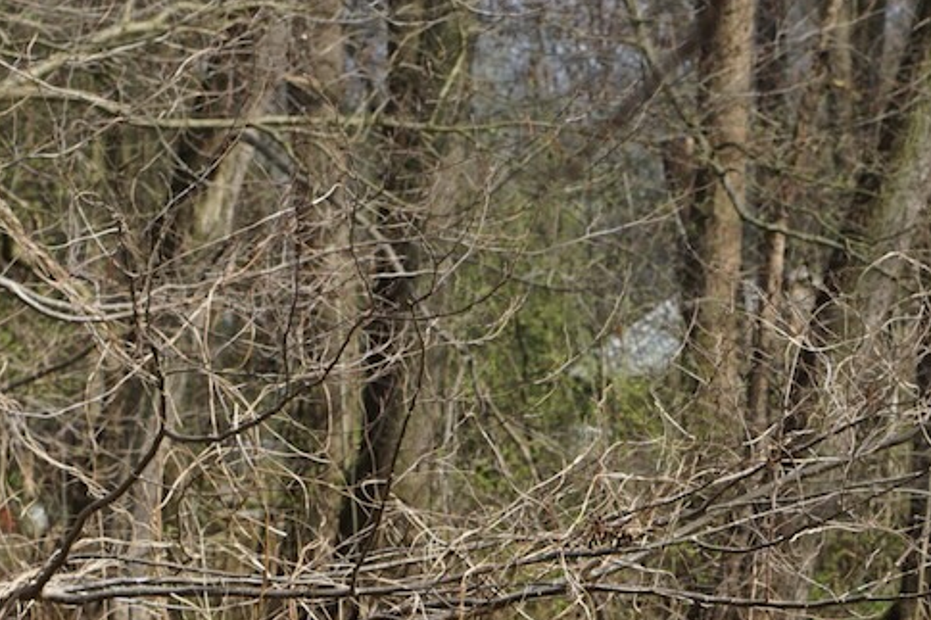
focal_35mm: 198
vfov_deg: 6.7
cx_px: 806
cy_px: 1186
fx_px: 5118
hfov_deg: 10.3
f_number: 5.6
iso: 100
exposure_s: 1/200
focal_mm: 50
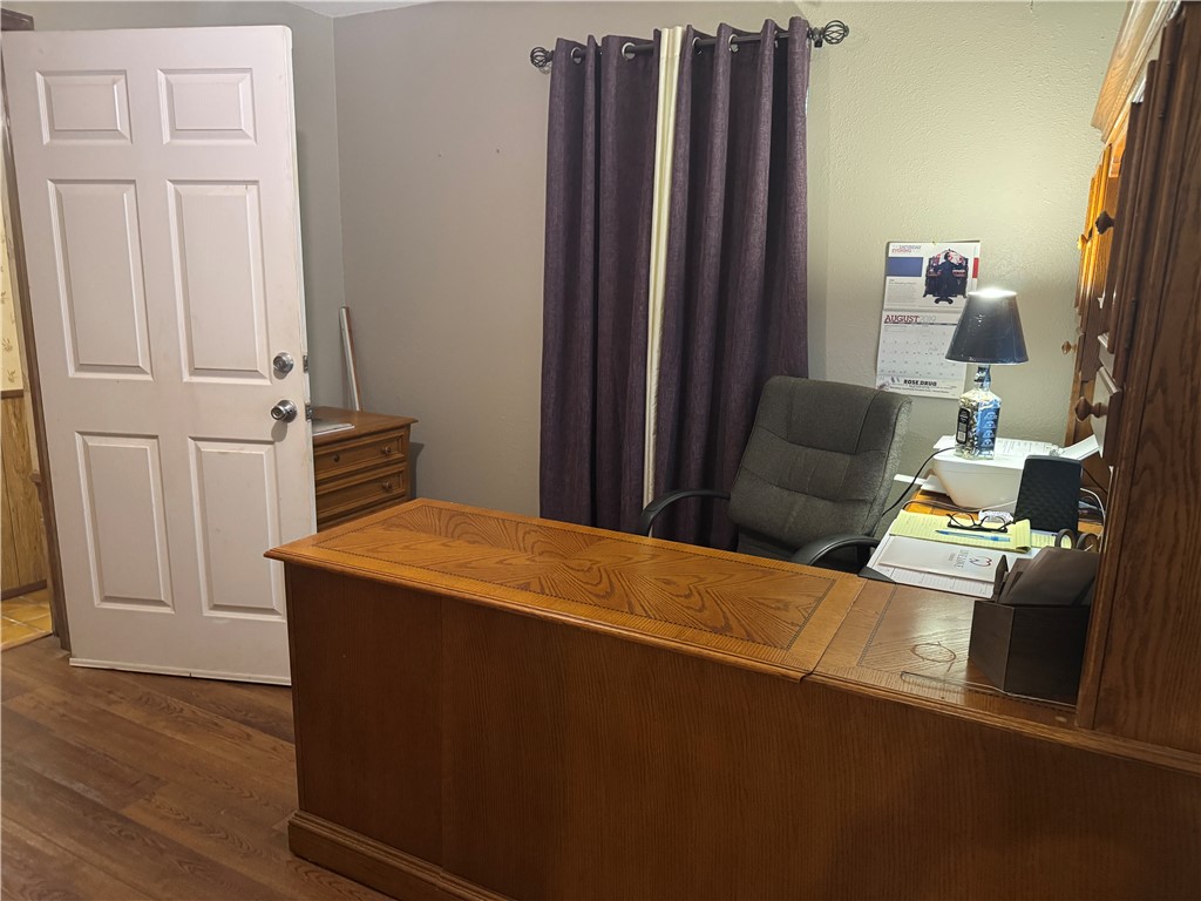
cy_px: 450
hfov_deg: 71.6
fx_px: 833
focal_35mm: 24
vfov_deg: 56.8
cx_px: 600
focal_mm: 6.76
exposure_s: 1/40
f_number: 1.78
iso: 800
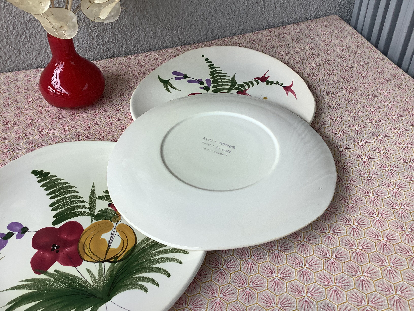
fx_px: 371
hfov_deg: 58.4
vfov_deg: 45.4
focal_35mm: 31
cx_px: 207
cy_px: 156
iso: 40
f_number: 2.4
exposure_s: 1/120
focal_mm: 3.3
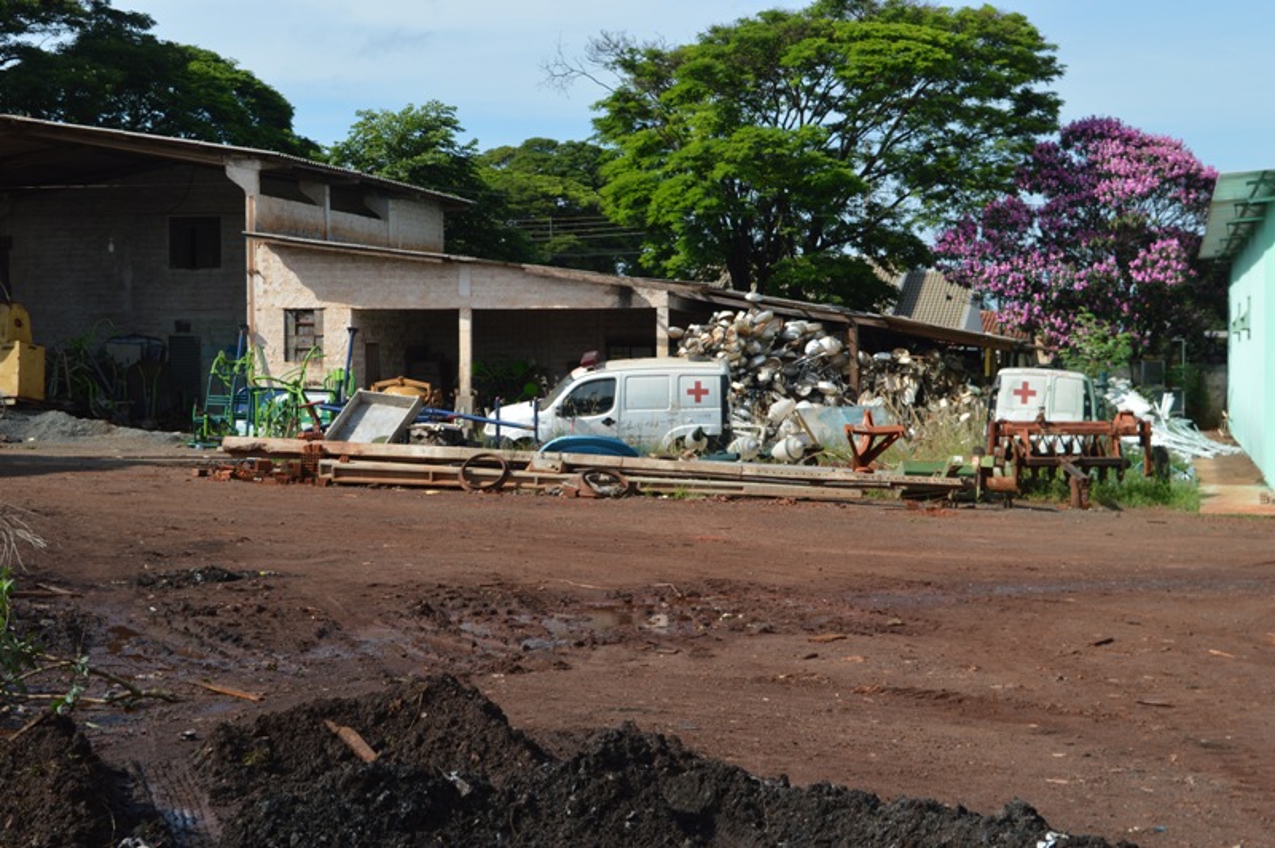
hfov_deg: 31.9
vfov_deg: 21.5
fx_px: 2229
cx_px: 638
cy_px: 424
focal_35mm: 63
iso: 100
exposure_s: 1/250
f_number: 7.1
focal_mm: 42
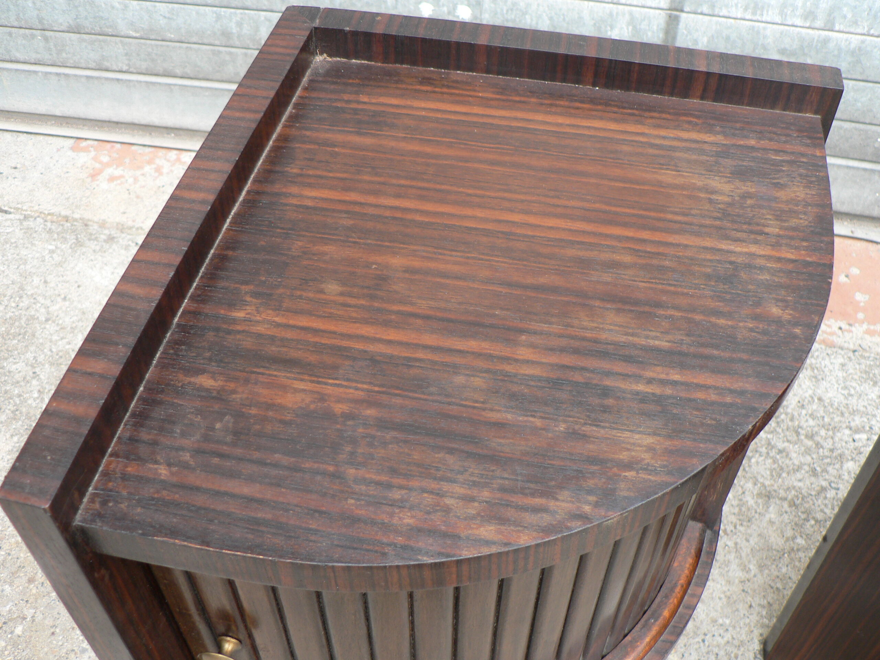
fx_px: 915
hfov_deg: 51.4
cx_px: 440
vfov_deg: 39.7
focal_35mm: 36
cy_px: 330
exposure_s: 1/60
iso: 80
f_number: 2.8
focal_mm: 6
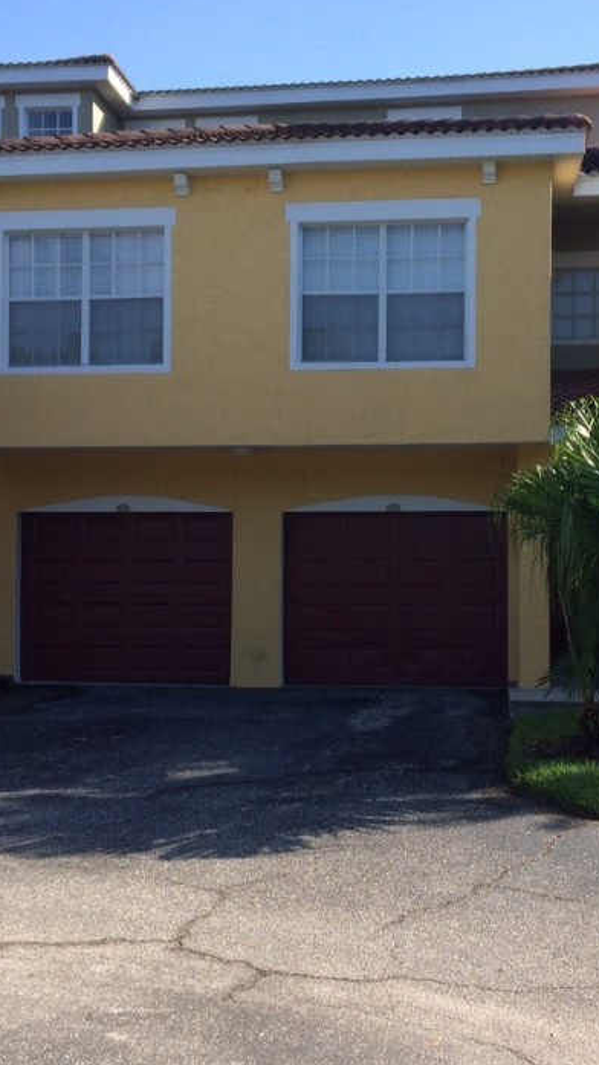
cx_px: 339
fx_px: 1356
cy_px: 506
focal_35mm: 48
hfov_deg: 24.9
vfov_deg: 42.9
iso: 32
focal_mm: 4.12
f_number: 2.2
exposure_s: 1/954
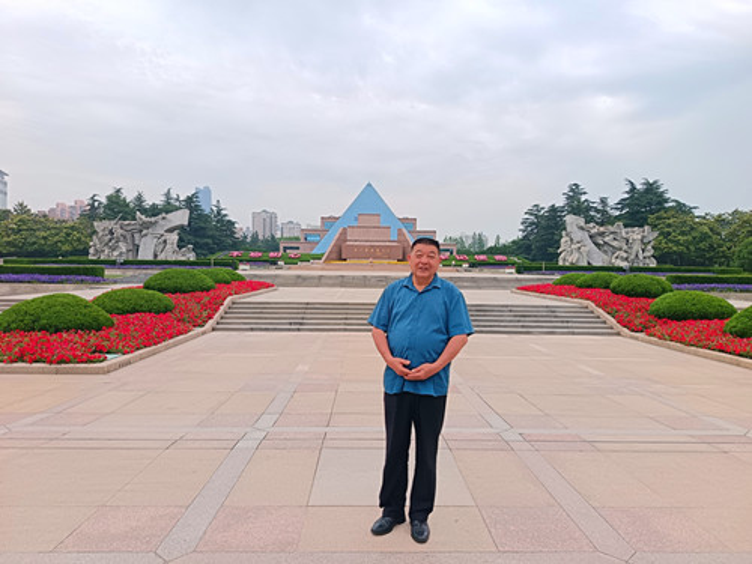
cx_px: 376
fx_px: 521
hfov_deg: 71.6
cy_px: 282
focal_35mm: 24
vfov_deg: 56.8
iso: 101
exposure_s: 1/517
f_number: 1.75
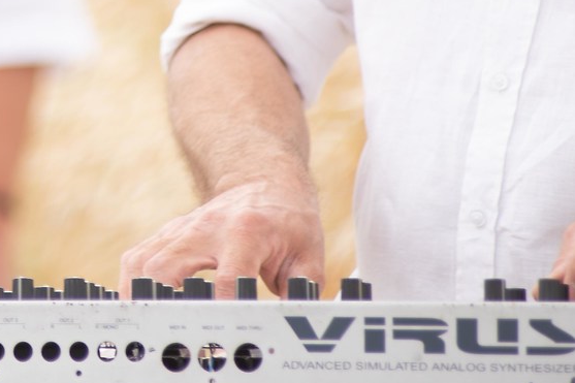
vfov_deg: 1.6
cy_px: -386
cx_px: -459
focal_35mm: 862
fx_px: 13763
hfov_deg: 2.4
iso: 64
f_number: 2.8
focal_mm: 200
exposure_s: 1/250
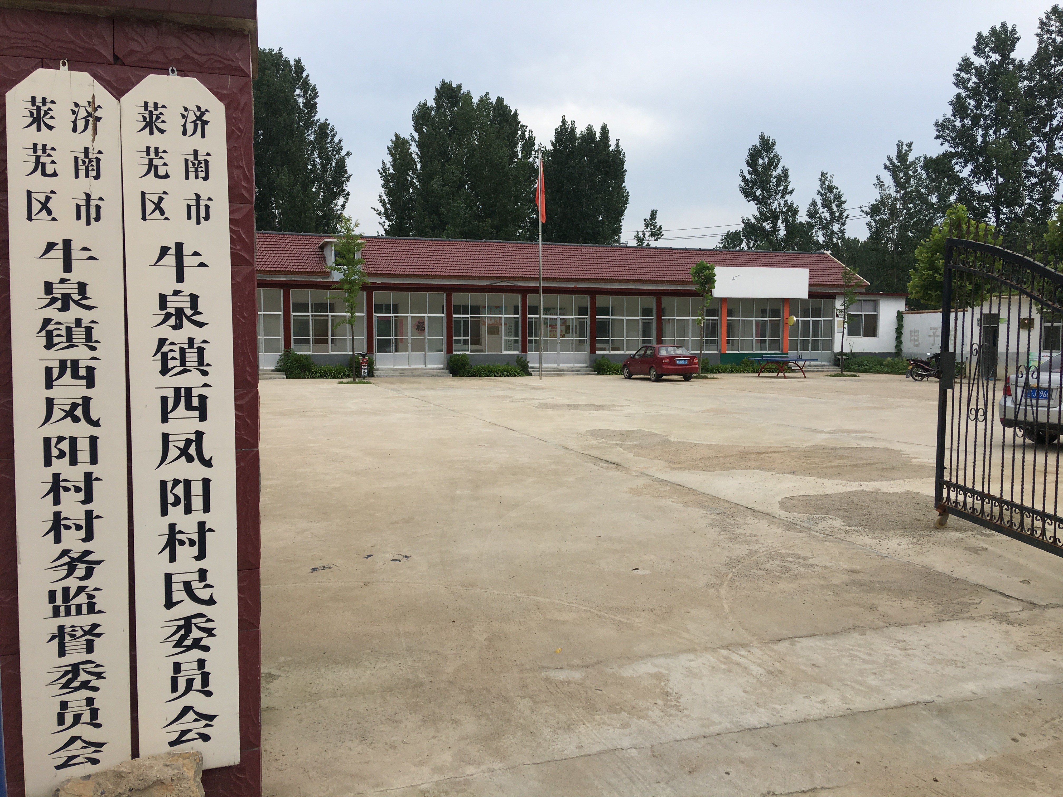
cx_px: 532
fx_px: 891
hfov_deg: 61.7
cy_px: 398
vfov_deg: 48.2
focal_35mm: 29
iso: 25
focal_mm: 4.15
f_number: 2.2
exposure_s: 1/1637
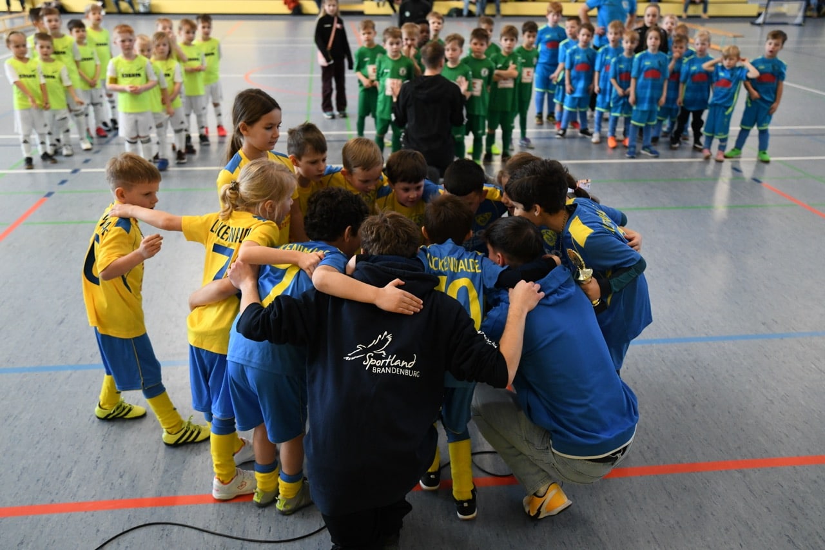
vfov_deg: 38.9
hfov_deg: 55.8
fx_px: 779
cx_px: 412
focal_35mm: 34
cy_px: 275
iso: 5000
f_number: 2.8
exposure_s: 1/640
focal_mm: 34
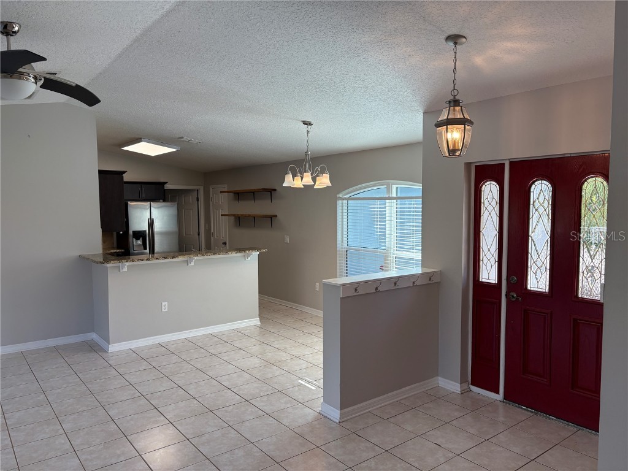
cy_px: 236
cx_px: 314
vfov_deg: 53.1
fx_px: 472
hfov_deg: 67.3
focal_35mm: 26
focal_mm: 5.96
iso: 64
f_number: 1.6
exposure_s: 1/235
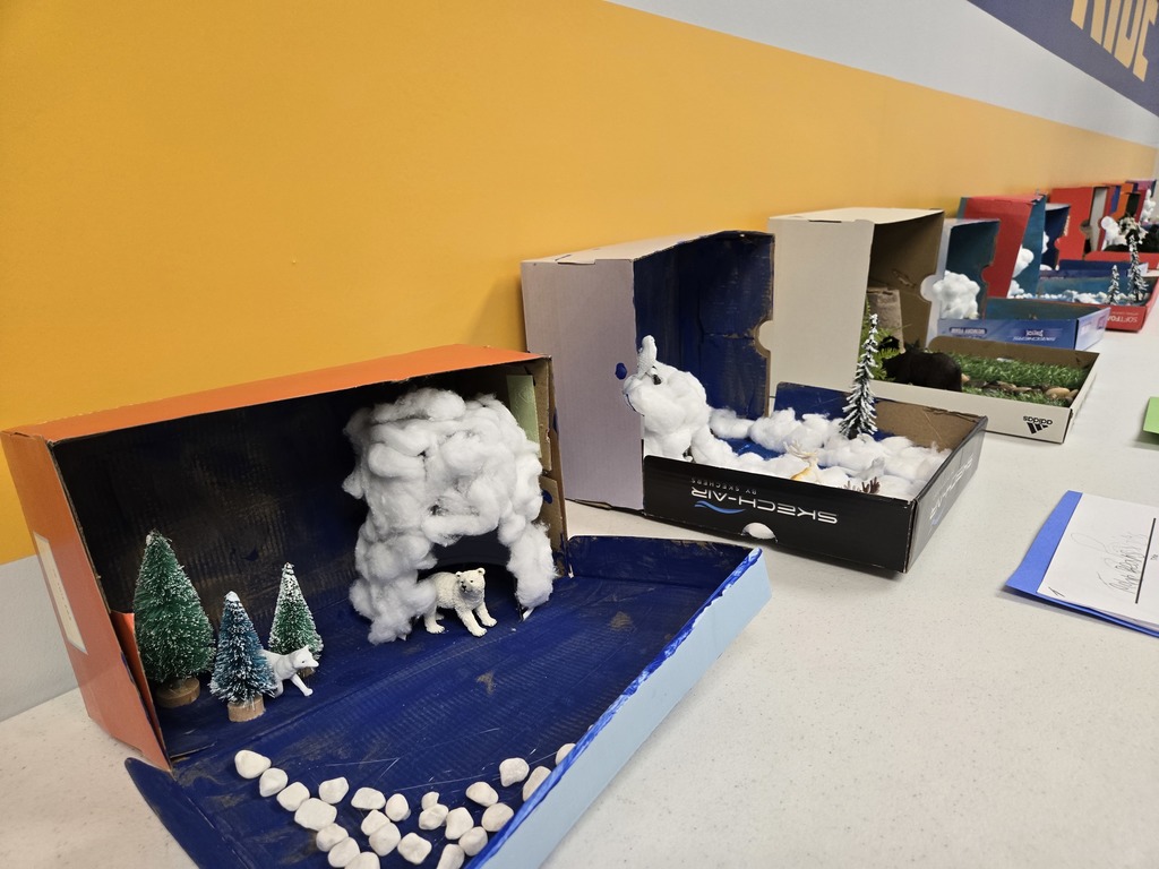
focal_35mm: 23
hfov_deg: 73.9
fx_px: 770
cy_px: 434
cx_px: 580
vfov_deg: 58.9
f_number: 1.8
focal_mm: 5.4
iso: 250
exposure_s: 1/120
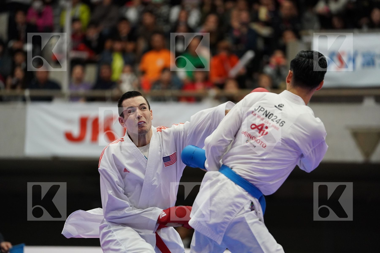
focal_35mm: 200
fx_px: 2111
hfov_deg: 10.3
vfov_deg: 6.9
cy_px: 126
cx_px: 190
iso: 3200
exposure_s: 1/1000
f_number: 2.8
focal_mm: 200
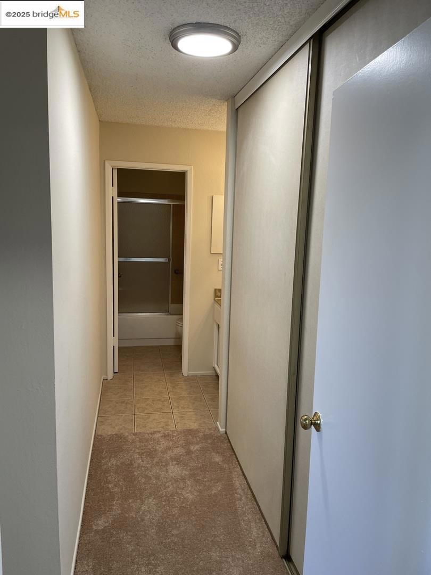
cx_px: 216
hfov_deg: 53.1
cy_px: 288
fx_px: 432
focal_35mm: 26
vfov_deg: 67.3
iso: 125
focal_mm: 4.2
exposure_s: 1/120
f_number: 1.6
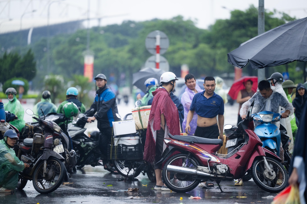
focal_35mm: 190
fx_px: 1620
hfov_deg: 10.8
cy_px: 102
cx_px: 154
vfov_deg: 7.2
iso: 1000
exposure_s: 1/3200
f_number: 2.8
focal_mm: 190
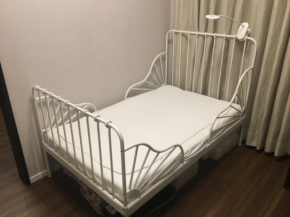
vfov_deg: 48.2
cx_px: 145
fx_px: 243
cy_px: 108
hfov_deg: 61.7
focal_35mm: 29
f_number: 2.2
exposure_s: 1/30
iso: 80
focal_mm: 4.15
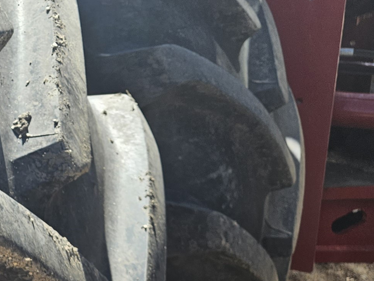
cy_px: 131
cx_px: -84
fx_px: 735
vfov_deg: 21.6
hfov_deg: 25.4
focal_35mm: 68
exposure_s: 1/364
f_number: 1.8
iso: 25
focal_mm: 5.4
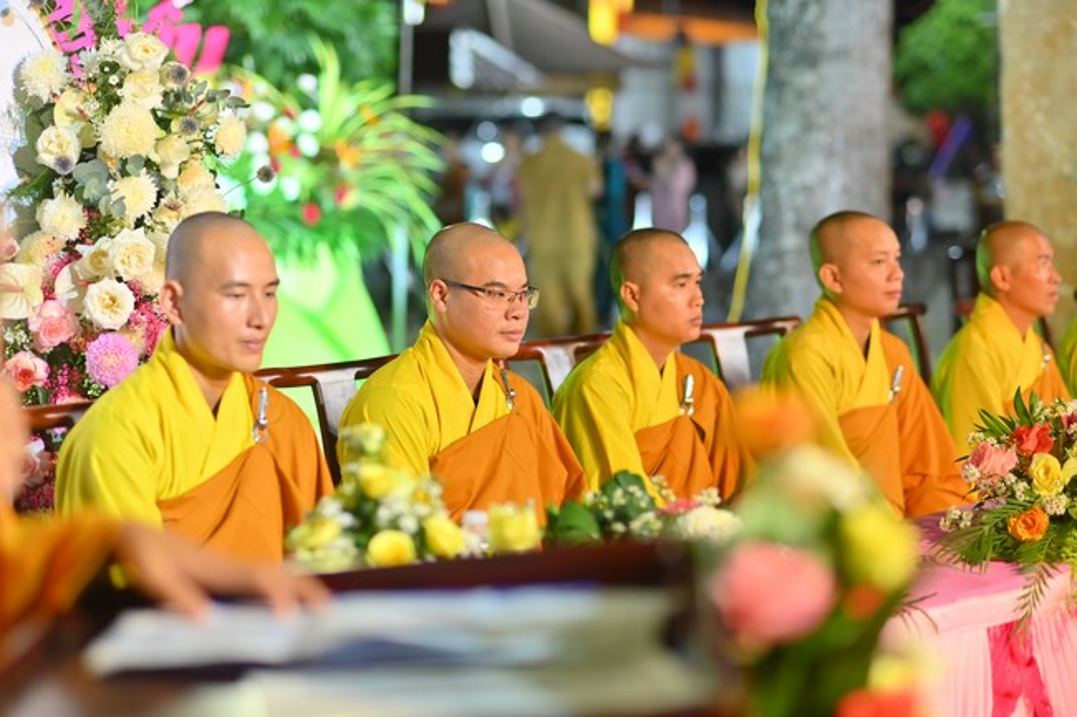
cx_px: 538
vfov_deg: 16.1
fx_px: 2542
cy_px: 358
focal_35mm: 85
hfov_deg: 23.9
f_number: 2.2
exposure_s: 1/125
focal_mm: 85
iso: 640
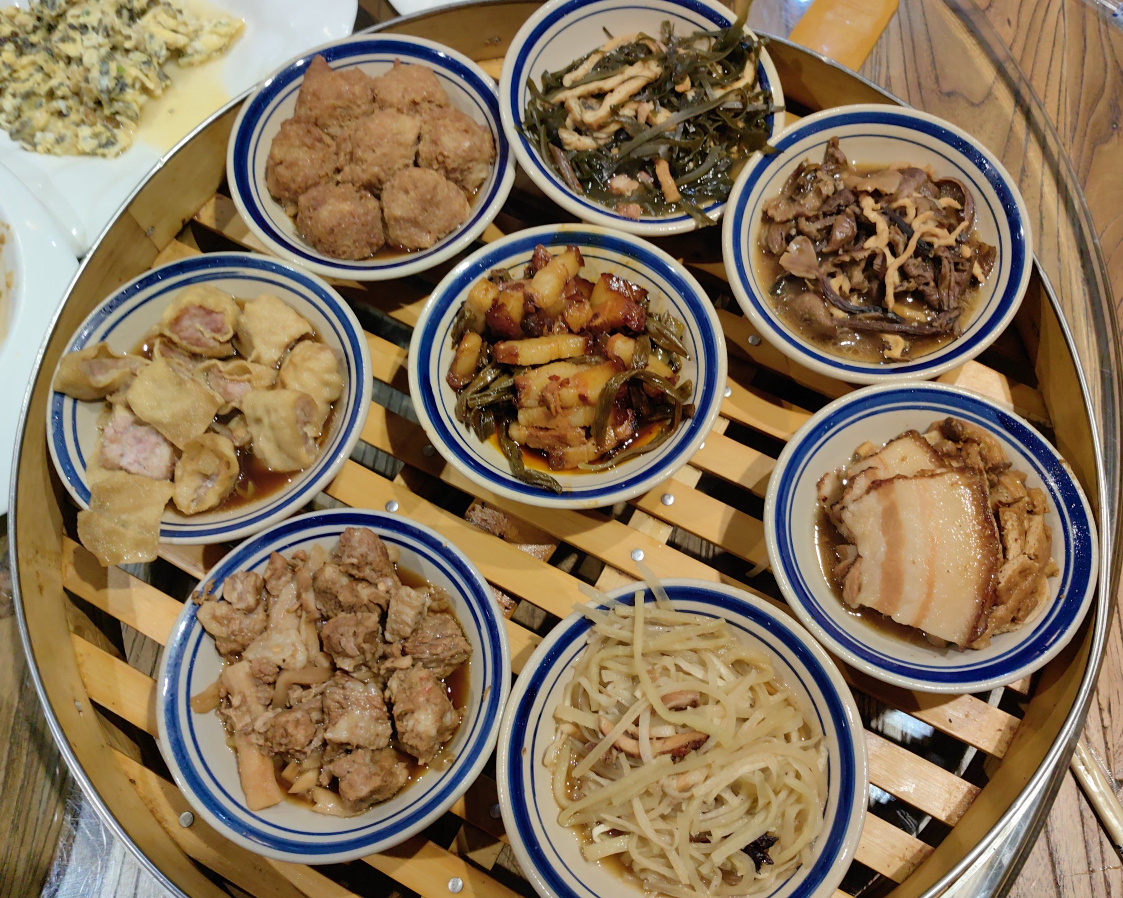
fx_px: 964
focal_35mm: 29
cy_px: 454
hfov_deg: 60.4
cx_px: 602
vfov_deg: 50.0
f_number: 2
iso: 64
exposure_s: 1/50
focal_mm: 5.75
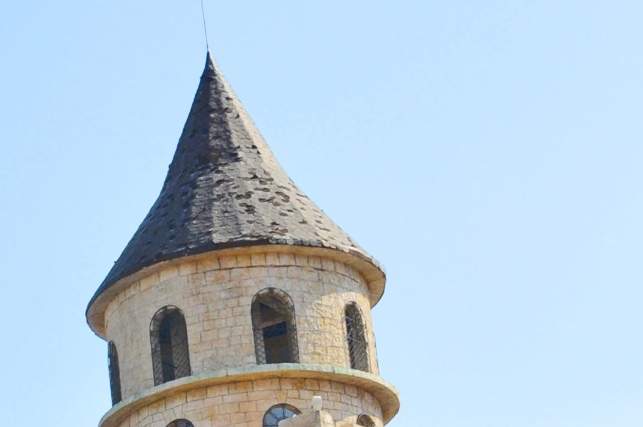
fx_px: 1962
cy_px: 714
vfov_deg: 11.7
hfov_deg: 17.2
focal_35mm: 110
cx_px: -250
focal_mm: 18
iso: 400
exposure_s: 1/400
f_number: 10
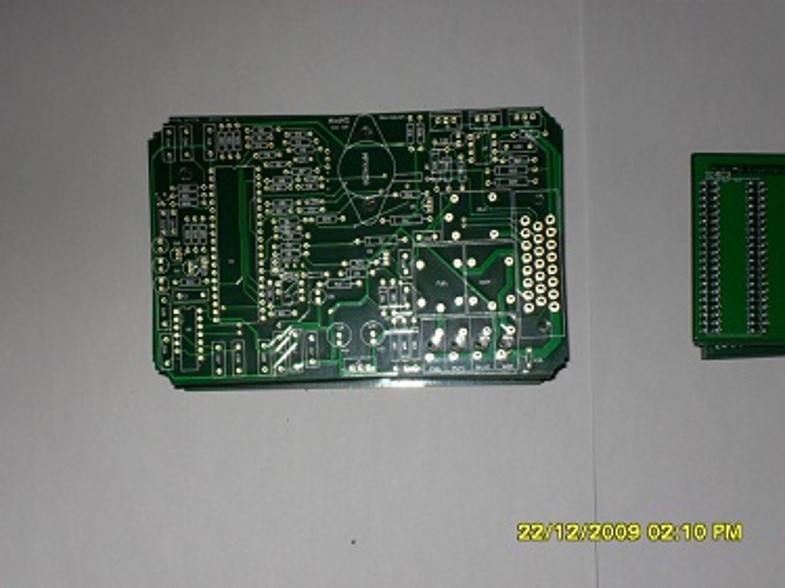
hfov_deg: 18.7
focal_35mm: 105
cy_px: 294
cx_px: 392
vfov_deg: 14.1
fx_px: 2380
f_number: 5.2
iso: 100
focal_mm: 18.6
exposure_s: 1/60
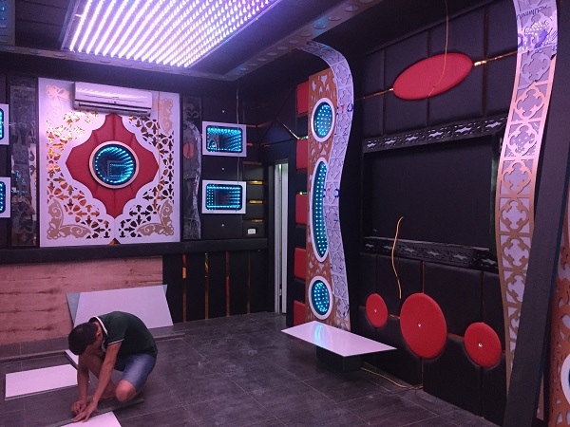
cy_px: 214
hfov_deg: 61.7
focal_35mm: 29
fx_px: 478
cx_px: 285
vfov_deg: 48.2
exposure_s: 1/20
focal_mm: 4.15
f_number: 2.2
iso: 250
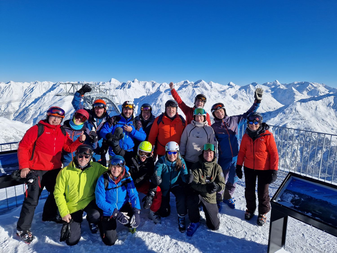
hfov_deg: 73.9
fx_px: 224
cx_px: 168
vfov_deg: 58.9
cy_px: 126
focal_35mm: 23
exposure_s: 1/3184
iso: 50
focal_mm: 5.4
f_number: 1.8
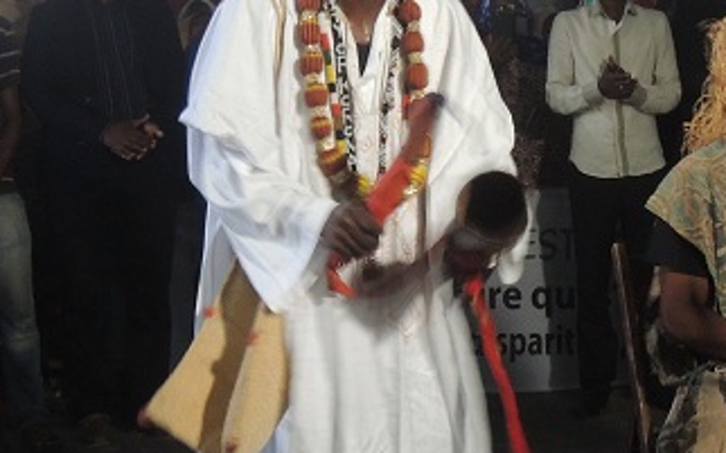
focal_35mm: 111
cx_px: 541
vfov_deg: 11.8
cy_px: 219
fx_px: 2195
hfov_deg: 18.7
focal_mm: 8.1
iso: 640
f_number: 3.5
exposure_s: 1/13
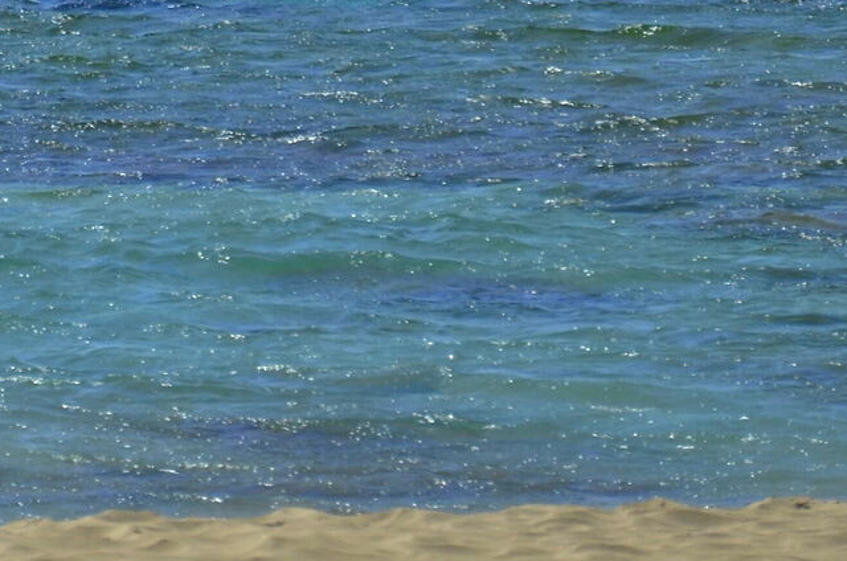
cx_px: -372
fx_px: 13874
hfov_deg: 3.5
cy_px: -265
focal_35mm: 591
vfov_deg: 2.3
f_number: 5.6
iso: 100
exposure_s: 1/500
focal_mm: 105
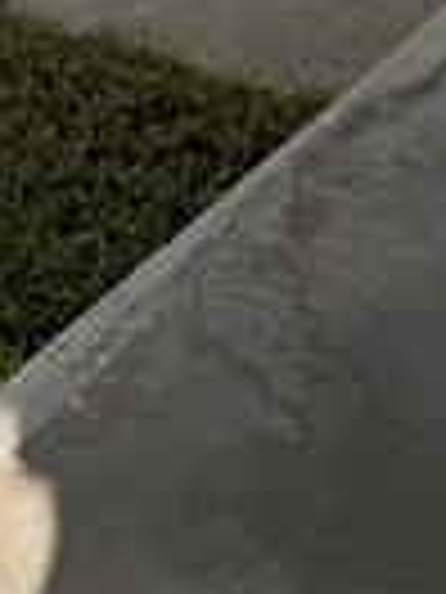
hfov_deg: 11.6
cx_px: 496
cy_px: -842
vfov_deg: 12.3
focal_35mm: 126
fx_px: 2165
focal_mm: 5.1
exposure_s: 1/2967
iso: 50
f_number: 1.6
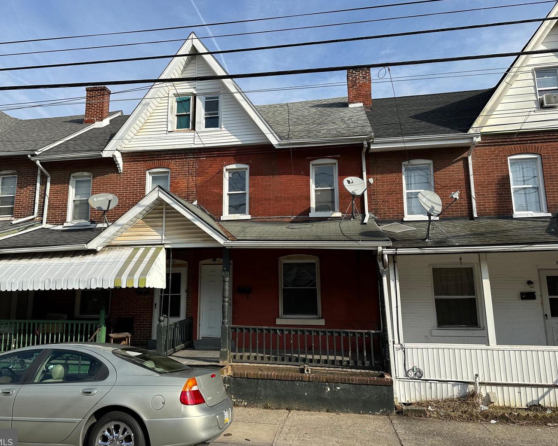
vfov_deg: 54.9
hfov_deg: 65.9
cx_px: 252
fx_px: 429
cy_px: 221
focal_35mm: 26
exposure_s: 1/5263
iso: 80
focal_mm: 6.86
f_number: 1.78
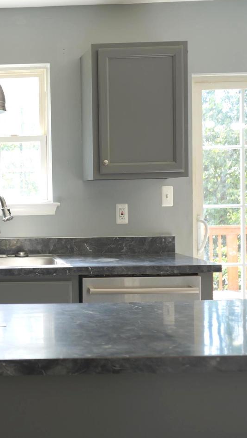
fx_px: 536
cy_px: 218
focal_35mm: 46
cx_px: -59
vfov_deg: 44.6
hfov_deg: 23.5
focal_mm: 29
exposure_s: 1/160
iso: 200
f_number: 4
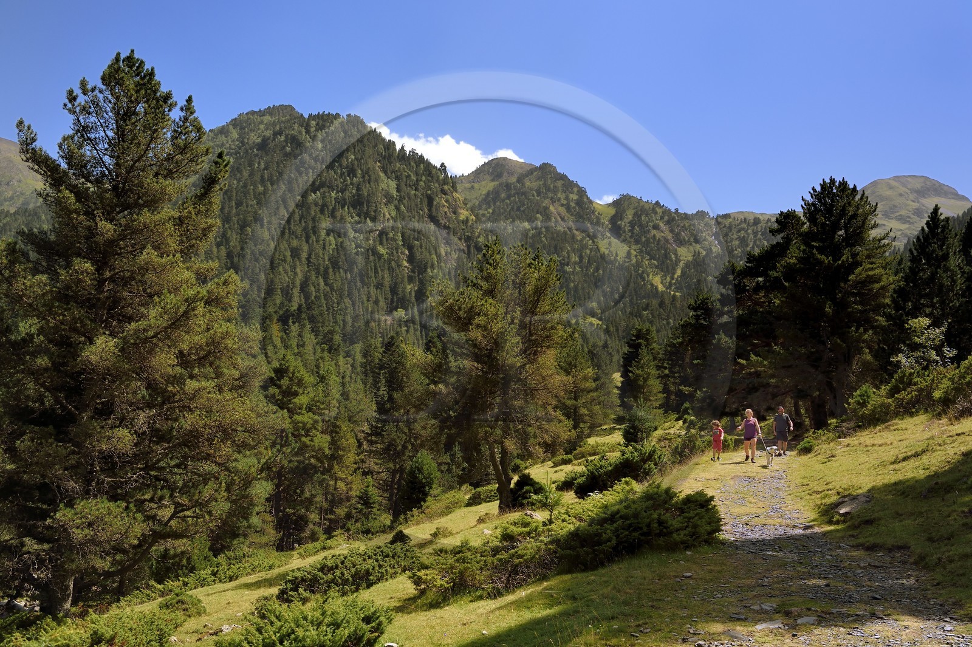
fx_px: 917
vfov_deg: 38.8
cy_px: 324
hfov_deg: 55.8
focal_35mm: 34
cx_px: 486
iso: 200
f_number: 10
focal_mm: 34
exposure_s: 1/320
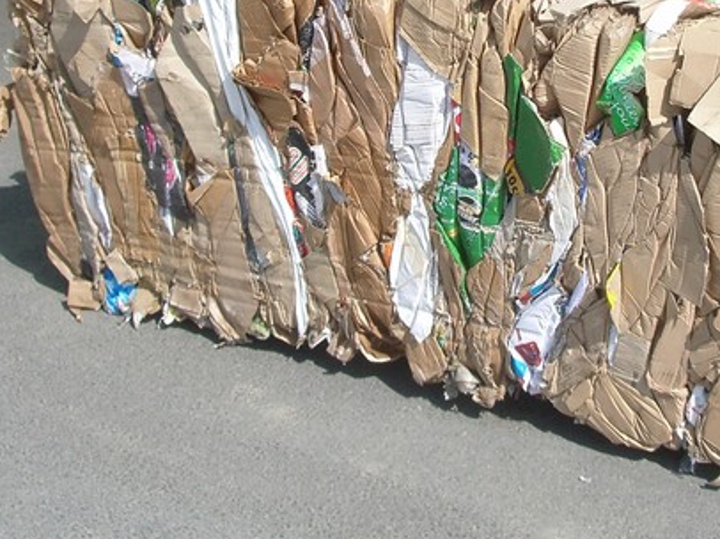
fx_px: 1434
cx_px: 523
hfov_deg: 27.9
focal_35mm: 69
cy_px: 60
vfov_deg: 20.9
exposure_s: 1/500
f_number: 4.3
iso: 80
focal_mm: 5.8
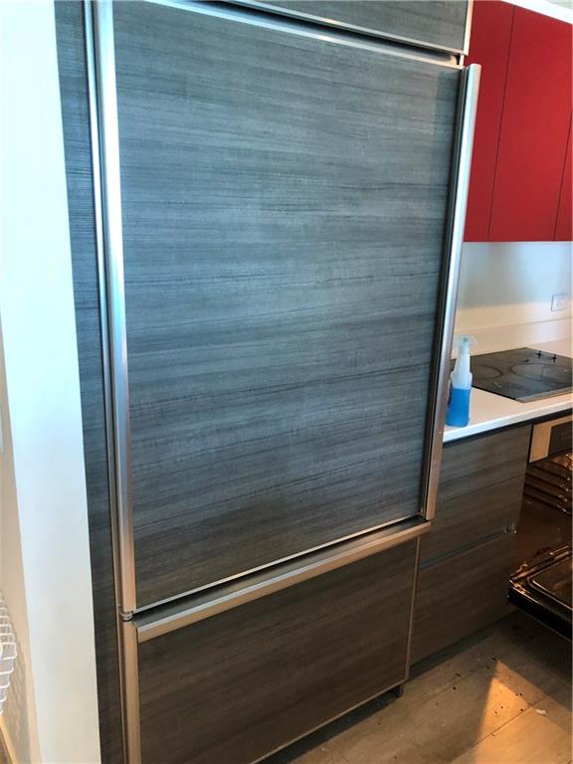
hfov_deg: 49.7
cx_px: 286
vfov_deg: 63.4
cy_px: 382
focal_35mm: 28
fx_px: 618
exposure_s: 1/15
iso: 80
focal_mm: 3.99
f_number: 1.8
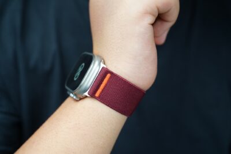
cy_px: 77
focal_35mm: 55
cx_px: 116
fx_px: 353
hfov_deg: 36.2
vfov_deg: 24.6
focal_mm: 55
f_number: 4
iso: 1250
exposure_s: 1/60
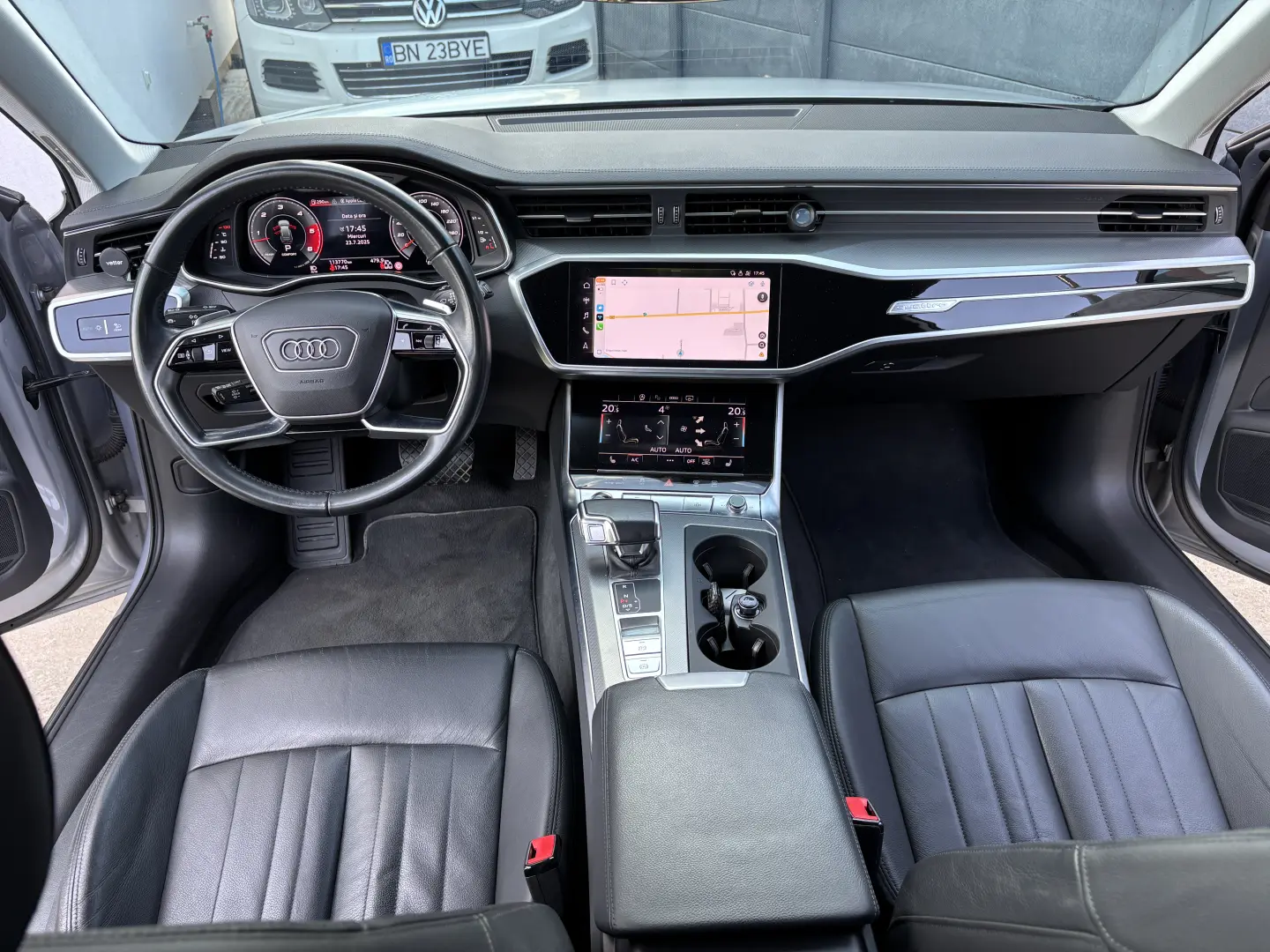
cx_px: 635
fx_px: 954
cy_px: 476
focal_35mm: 26
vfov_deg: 53.1
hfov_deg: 67.3
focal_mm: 5.96
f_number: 1.6
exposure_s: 1/102
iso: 50
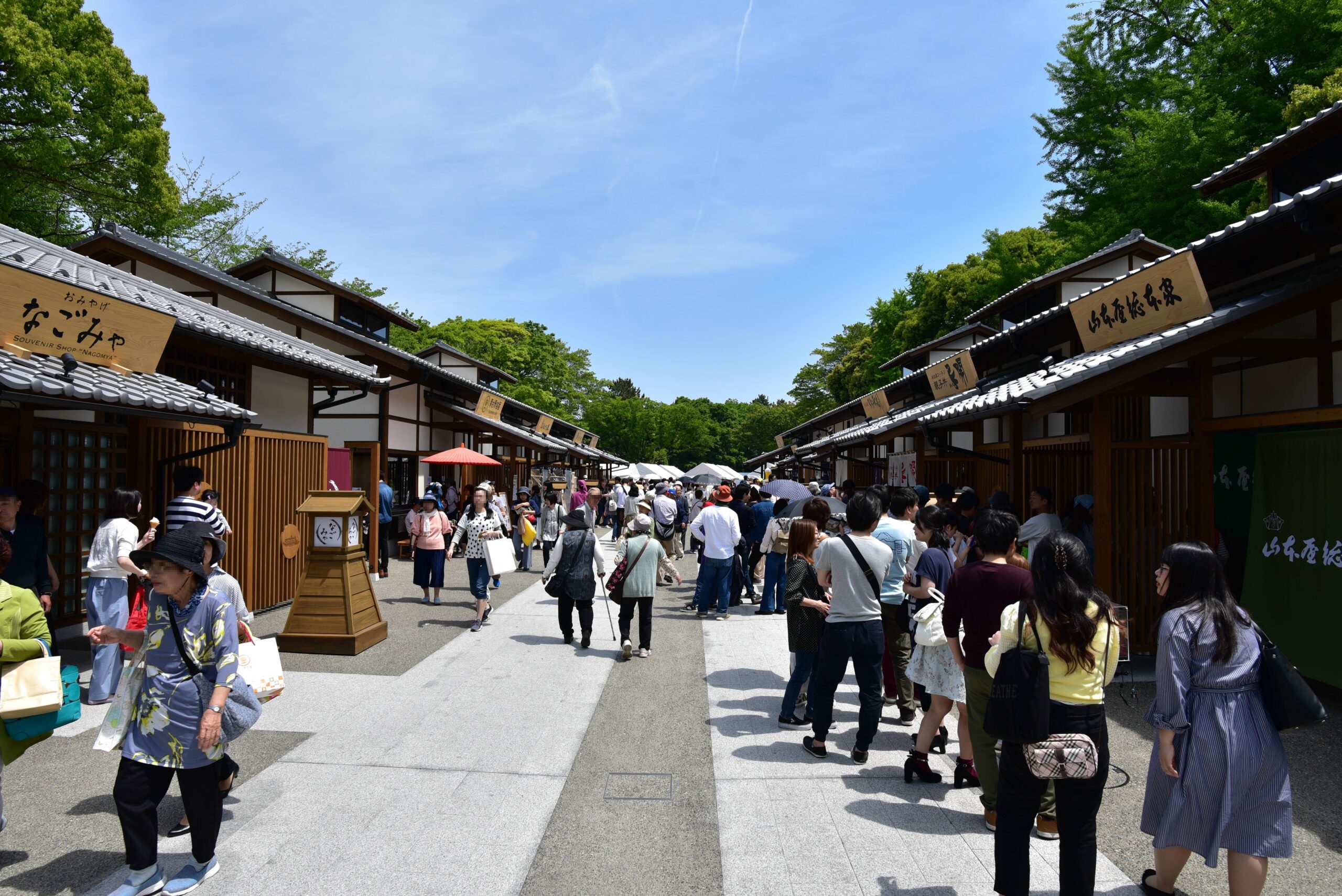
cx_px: 671
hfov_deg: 84.0
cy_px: 448
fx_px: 746
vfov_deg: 62.0
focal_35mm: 20
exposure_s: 1/250
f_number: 8
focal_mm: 20
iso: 100
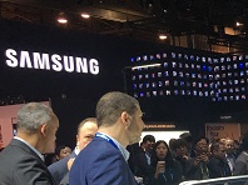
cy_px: 217
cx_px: 336
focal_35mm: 85
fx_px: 608
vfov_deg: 16.7
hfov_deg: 20.7
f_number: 2.2
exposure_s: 1/30
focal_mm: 4.15
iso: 32
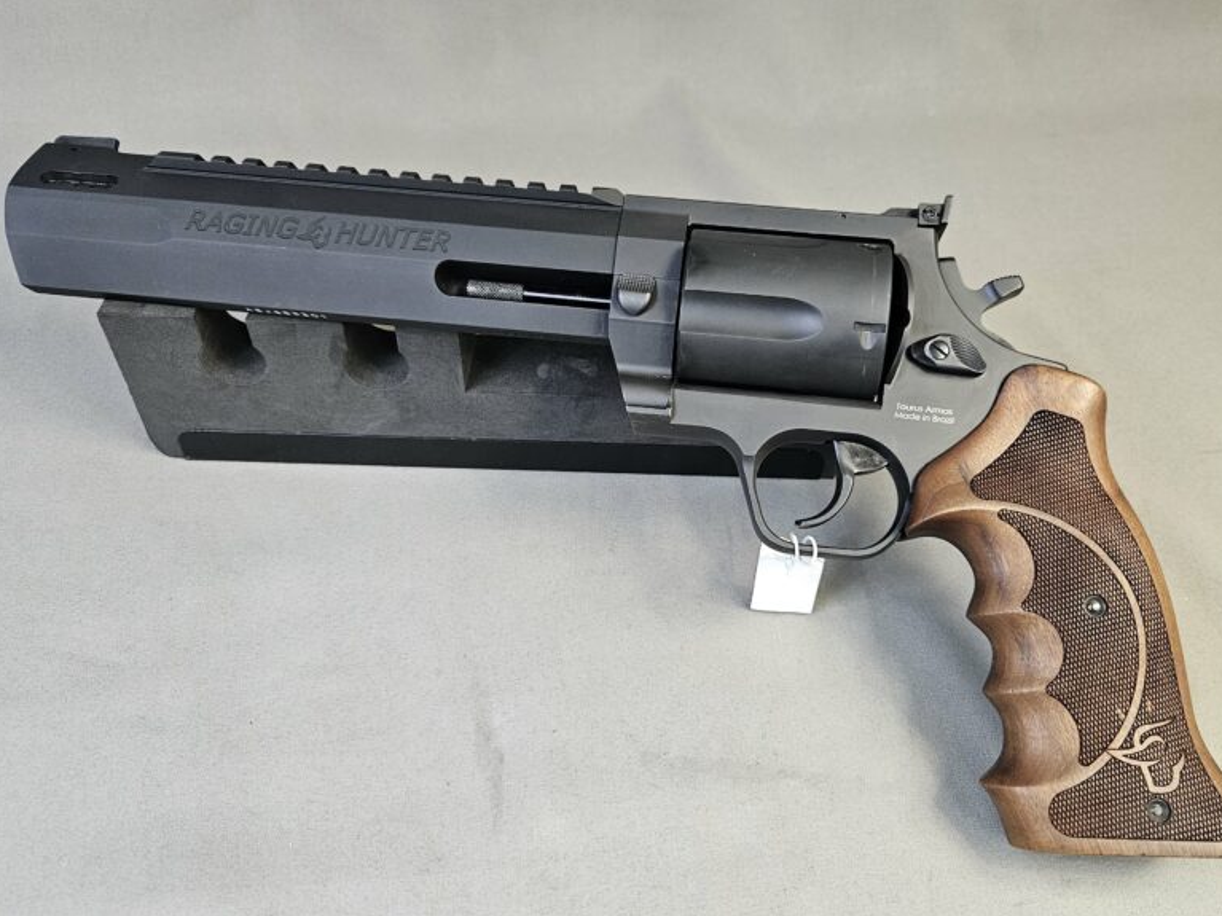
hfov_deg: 71.6
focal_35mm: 24
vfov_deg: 56.8
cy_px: 441
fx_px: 847
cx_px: 629
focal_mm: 5.4
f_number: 1.8
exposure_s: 1/100
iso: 500
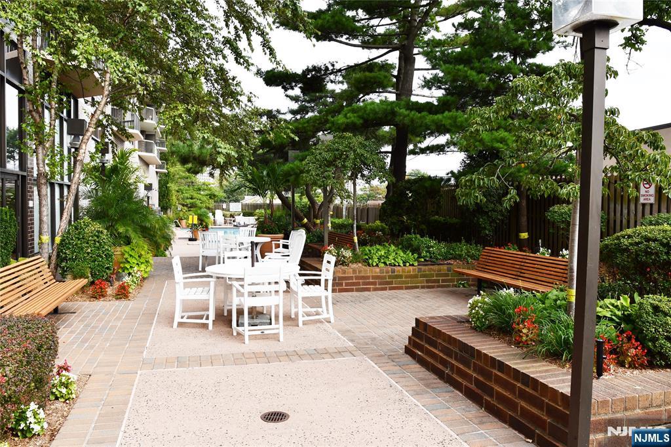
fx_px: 503
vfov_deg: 47.9
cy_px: 224
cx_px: 336
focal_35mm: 27
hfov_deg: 67.4
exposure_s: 1/250
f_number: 5.6
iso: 280
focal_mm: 18
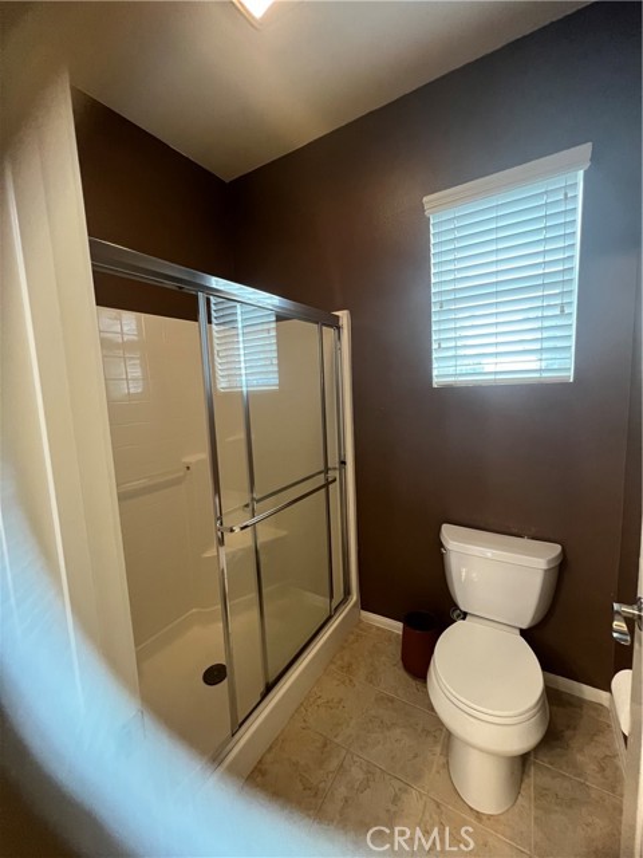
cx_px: 322
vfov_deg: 106.2
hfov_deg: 89.9
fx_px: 322
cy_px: 429
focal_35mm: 13
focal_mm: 1.57
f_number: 1.8
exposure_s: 1/60
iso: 500
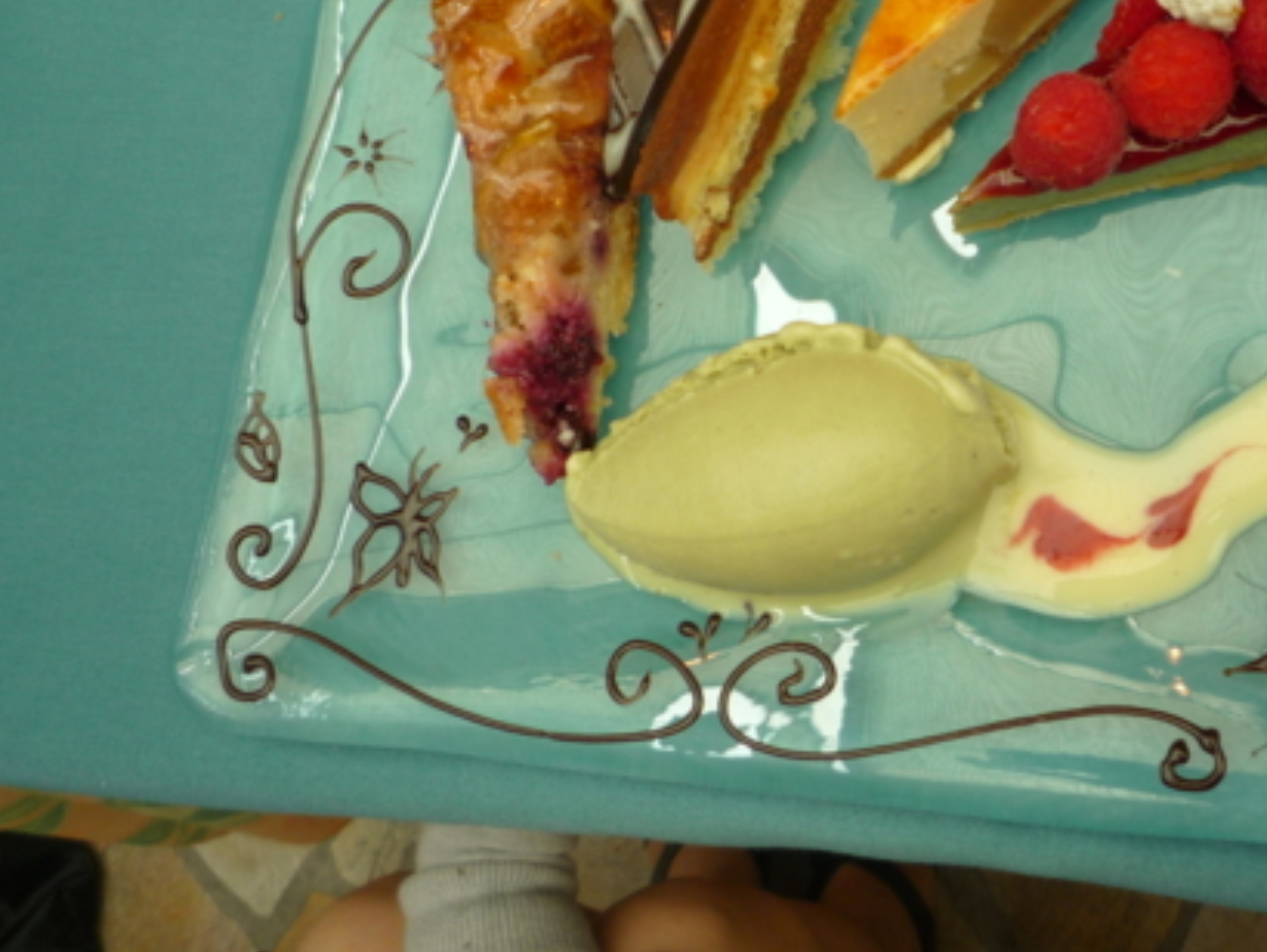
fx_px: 1428
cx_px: 912
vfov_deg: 35.8
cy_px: 213
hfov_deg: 46.5
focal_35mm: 39
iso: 100
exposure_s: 1/50
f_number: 2.8
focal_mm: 4.4
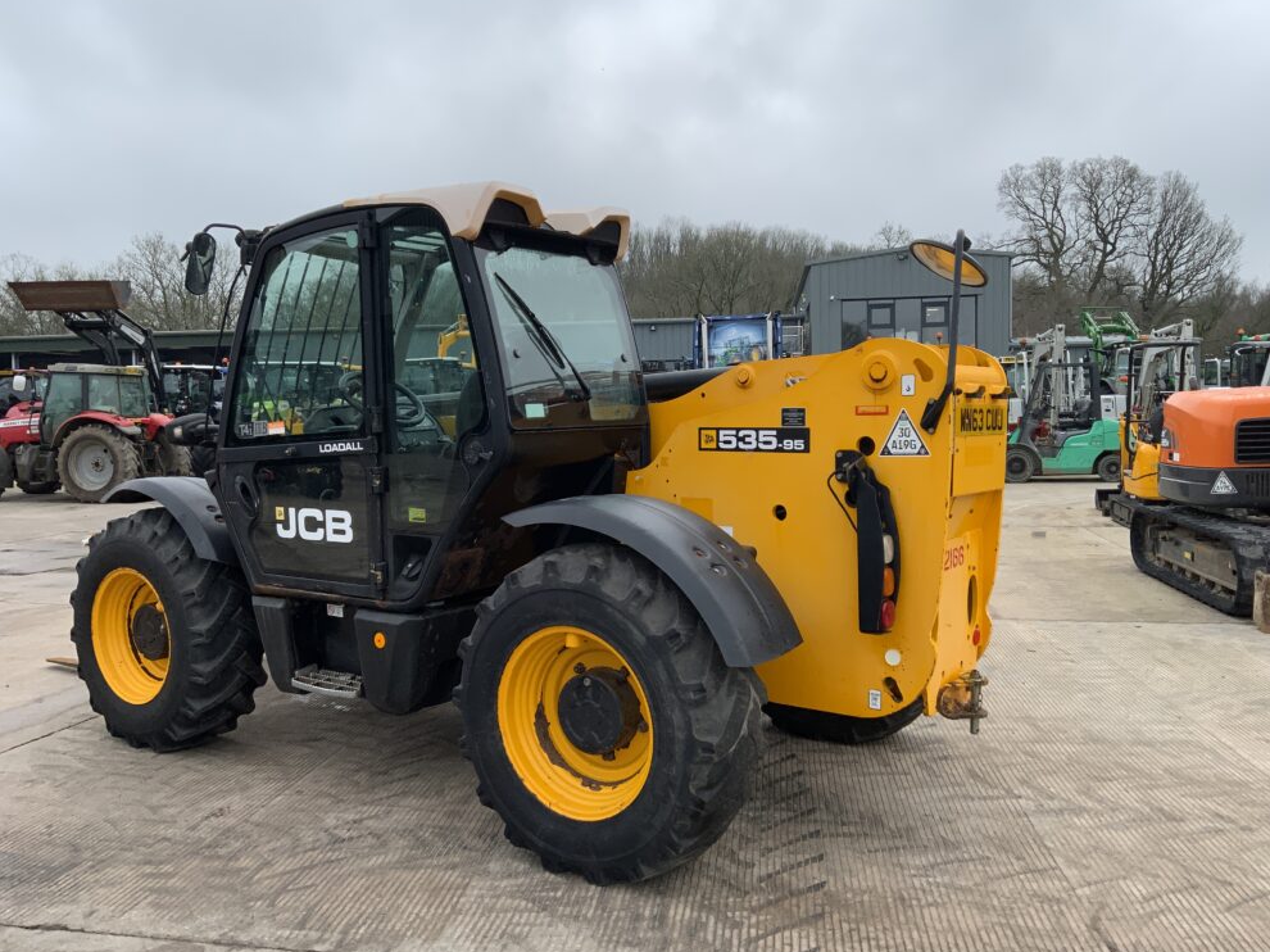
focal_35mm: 30
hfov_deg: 60.0
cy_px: 476
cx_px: 635
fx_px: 1100
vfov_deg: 46.8
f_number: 1.8
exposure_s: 1/613
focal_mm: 3
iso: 16
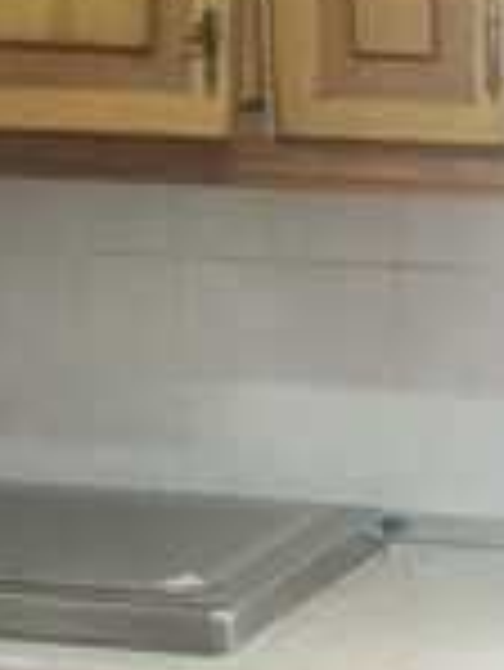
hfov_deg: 10.8
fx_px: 2559
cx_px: 781
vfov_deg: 14.8
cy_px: 544
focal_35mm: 132
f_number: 1.8
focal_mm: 3.99
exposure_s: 1/17
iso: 64
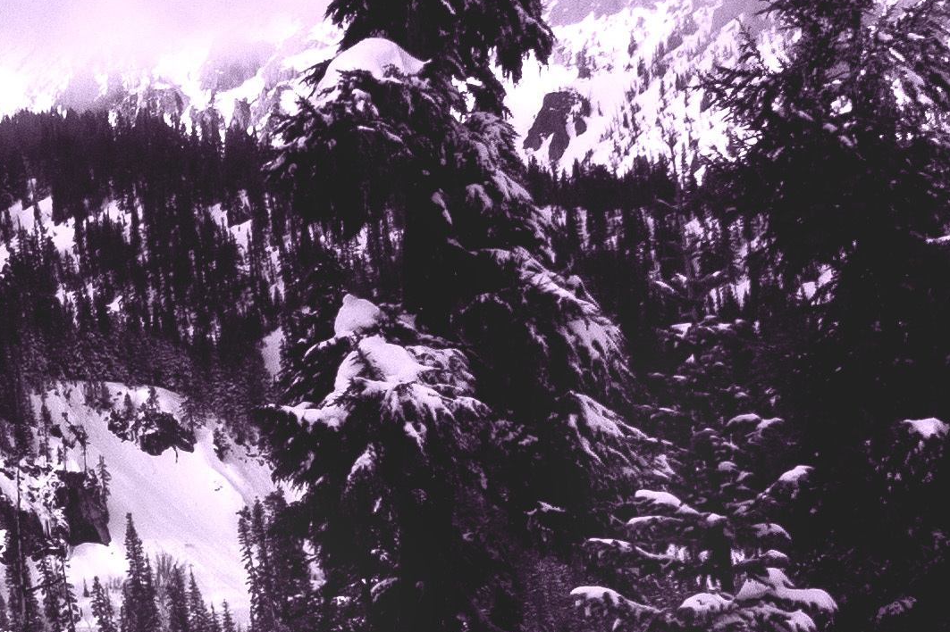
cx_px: -142
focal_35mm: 195
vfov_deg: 6.9
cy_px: 931
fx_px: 5139
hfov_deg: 10.4
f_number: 11
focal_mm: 23
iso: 400
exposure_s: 1/1000
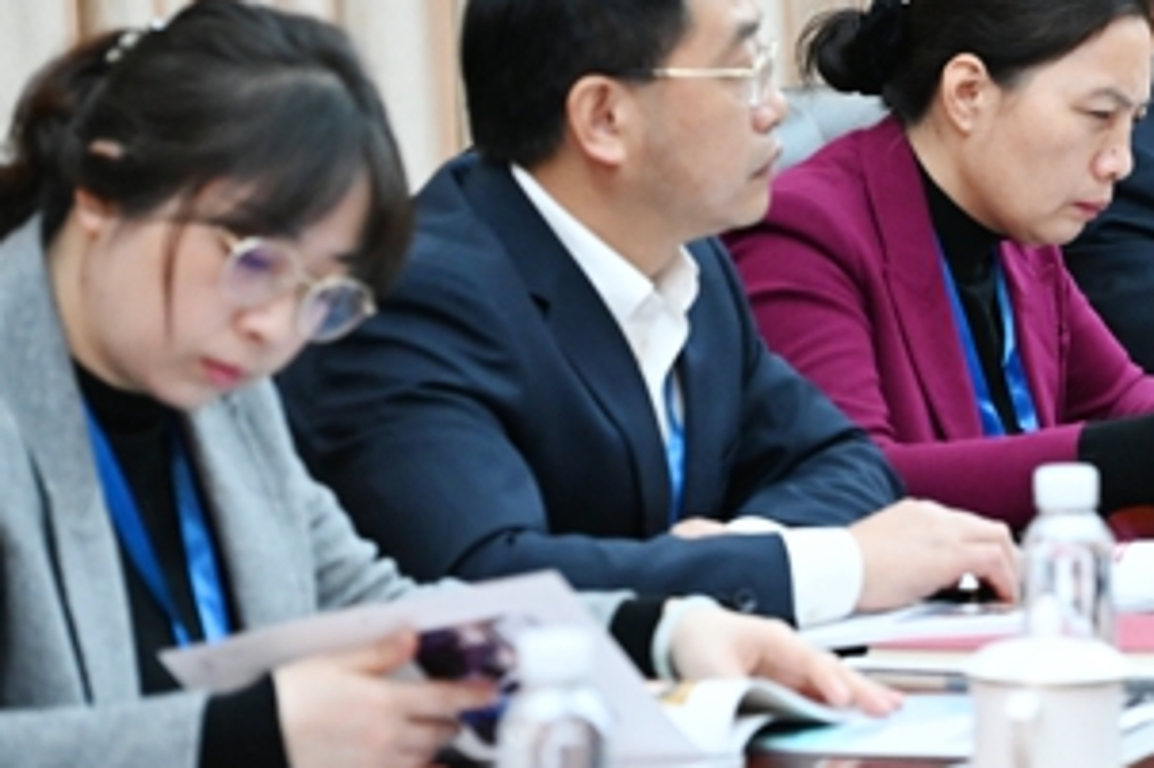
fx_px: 6632
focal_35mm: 207
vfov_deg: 6.6
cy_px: 346
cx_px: 1219
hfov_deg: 9.9
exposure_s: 1/320
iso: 3200
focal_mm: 92
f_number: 4
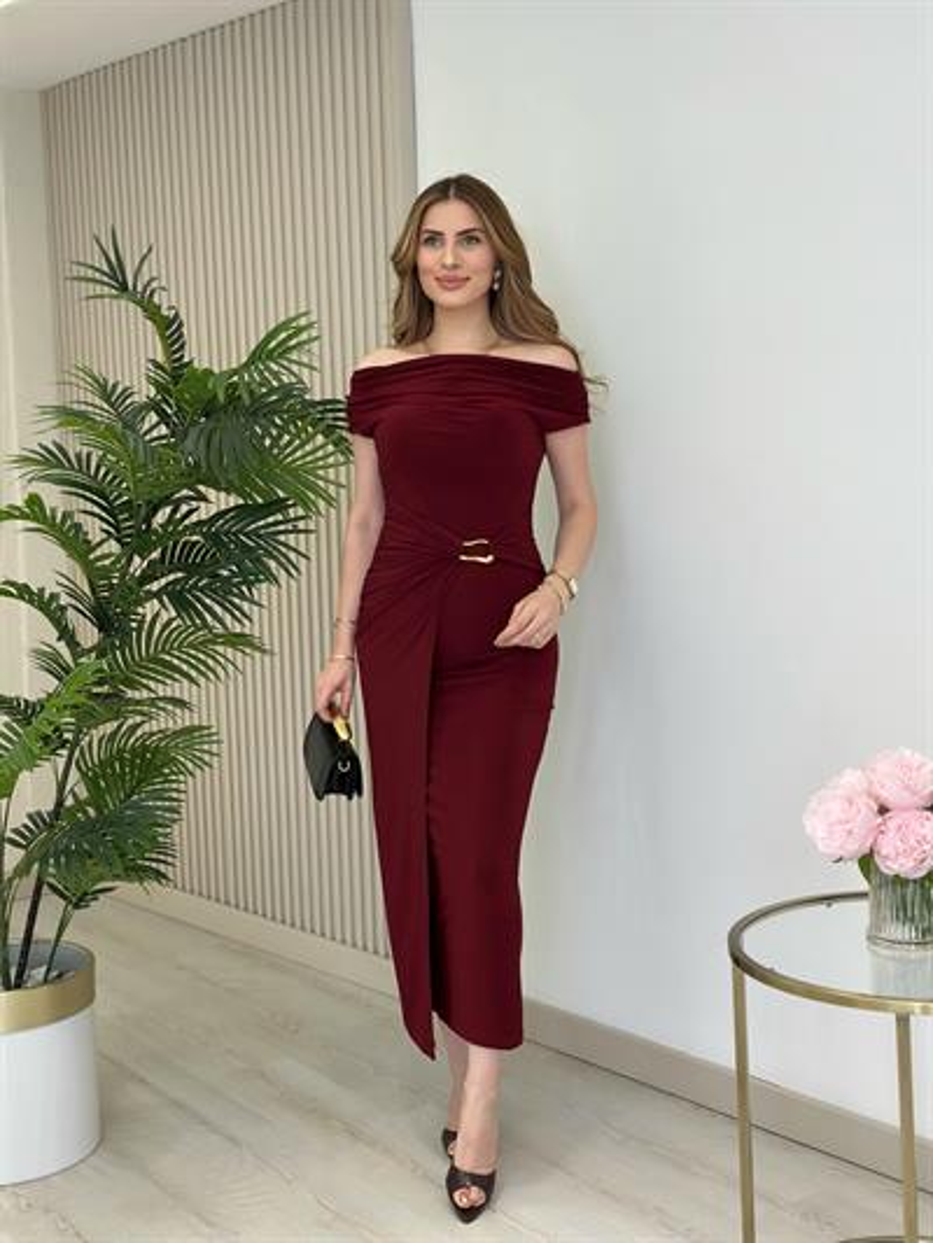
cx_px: 466
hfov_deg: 30.3
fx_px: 1724
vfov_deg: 39.6
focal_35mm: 48
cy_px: 622
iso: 80
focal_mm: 6.86
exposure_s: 1/351
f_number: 1.78
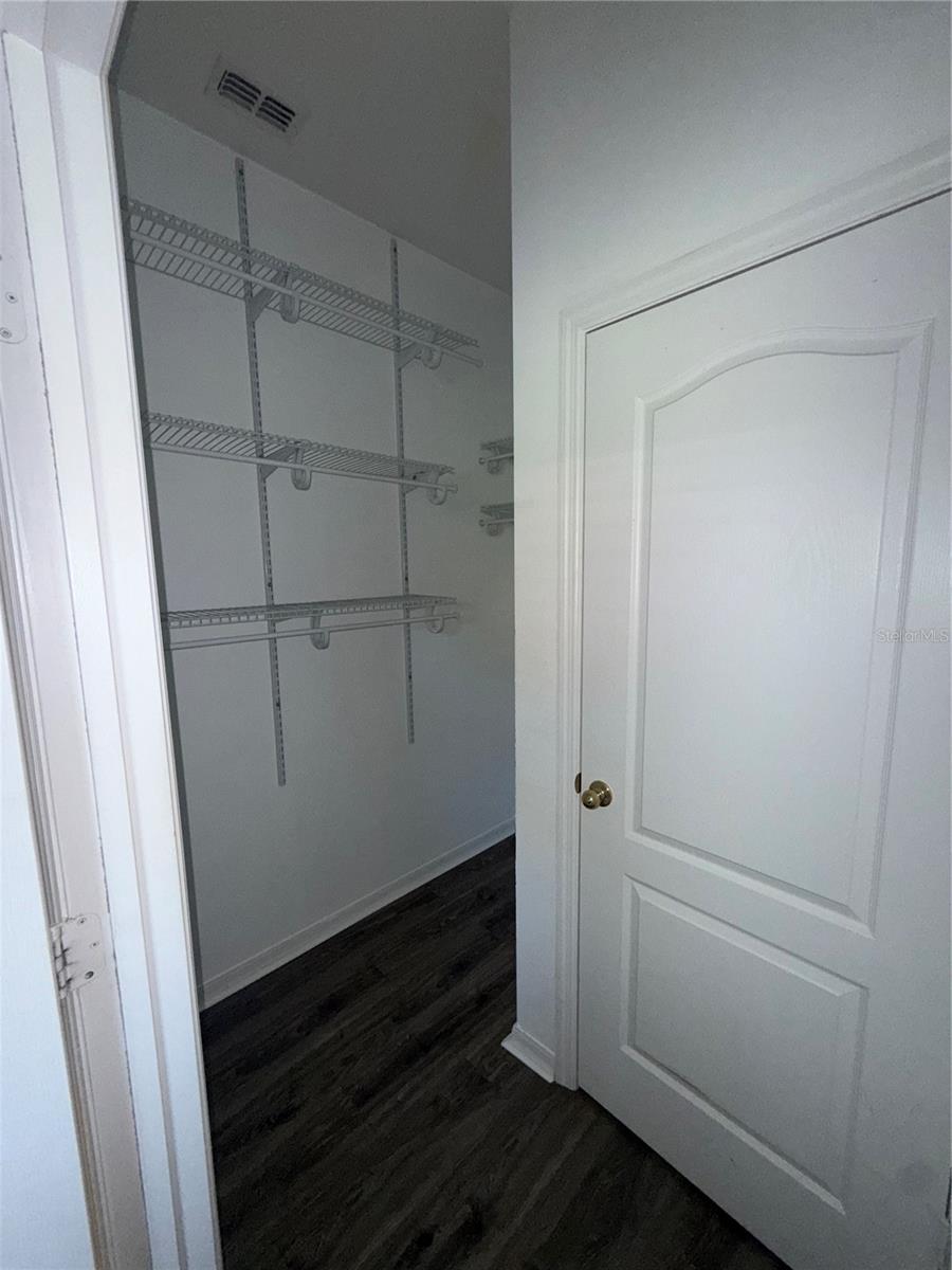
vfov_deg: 102.1
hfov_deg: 85.7
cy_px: 635
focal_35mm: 14
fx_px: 513
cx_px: 476
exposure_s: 1/60
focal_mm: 2.22
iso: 125
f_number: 2.2
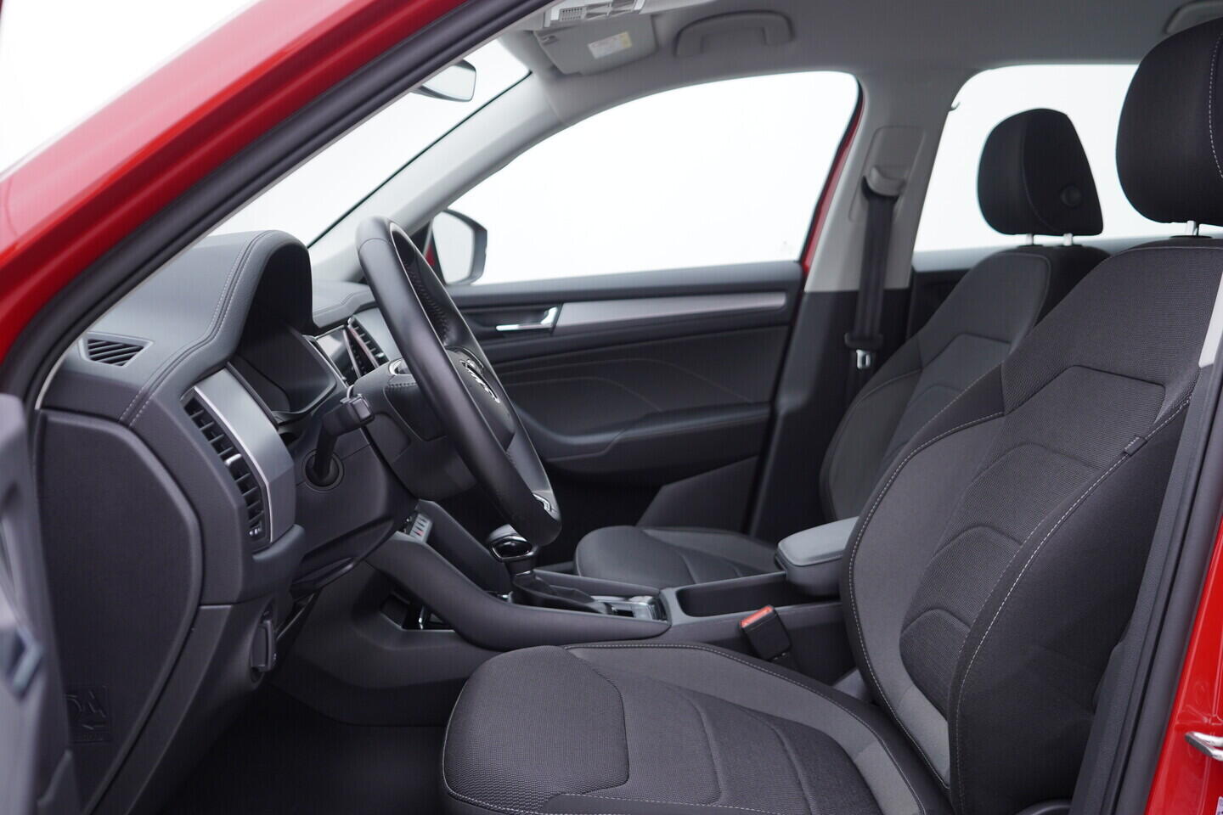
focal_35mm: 36
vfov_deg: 36.9
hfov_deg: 53.1
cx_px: 612
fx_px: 1223
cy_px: 408
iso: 125
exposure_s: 1/40
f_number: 3.2
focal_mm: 24
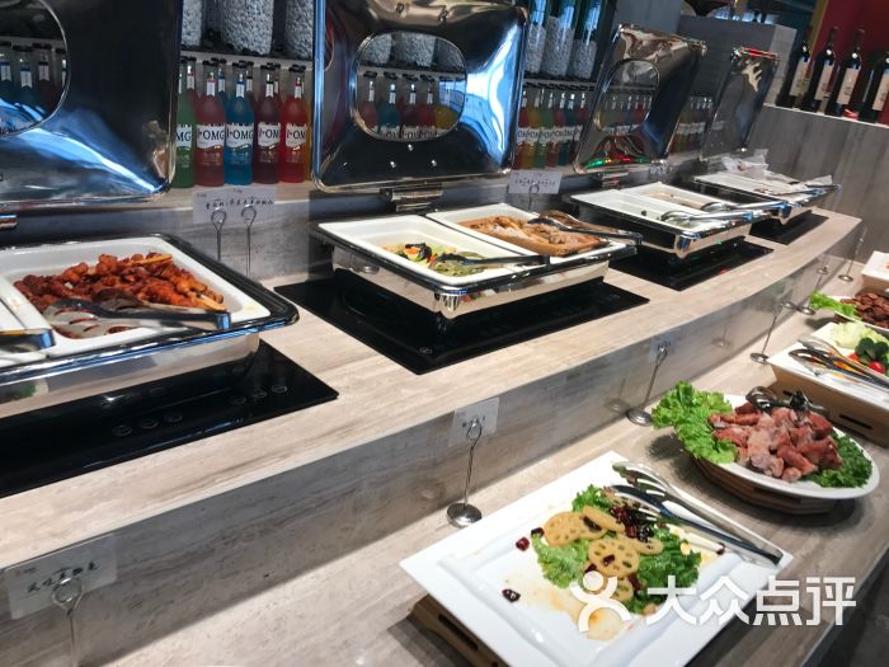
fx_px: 719
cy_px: 334
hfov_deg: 63.4
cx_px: 444
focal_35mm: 28
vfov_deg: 49.7
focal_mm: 3.99
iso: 40
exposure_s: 1/100
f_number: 1.8
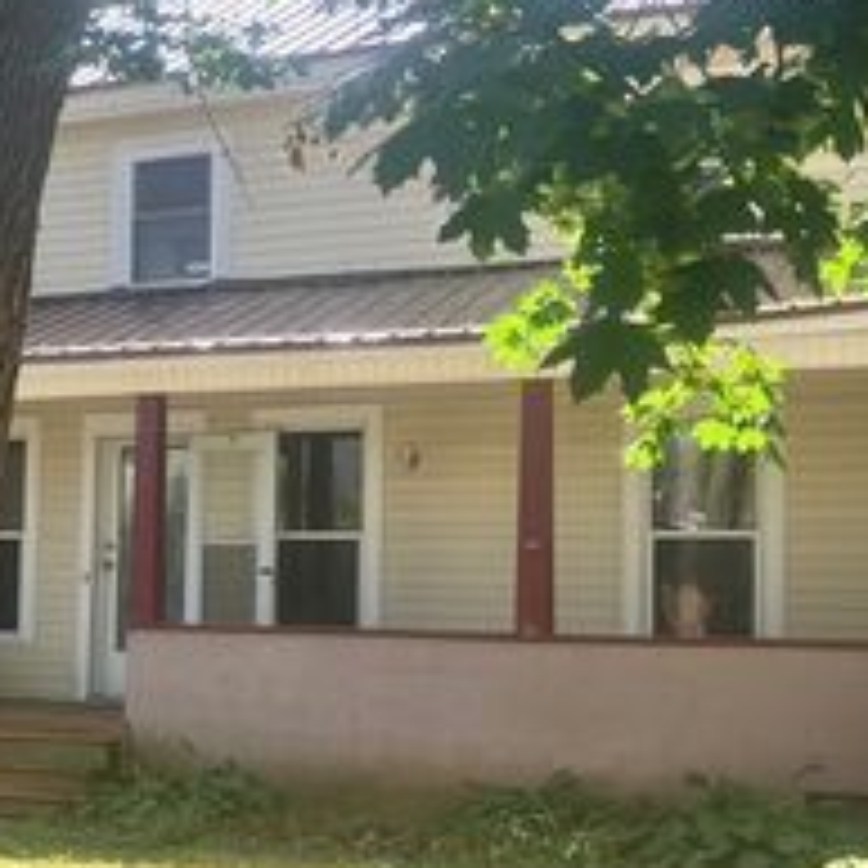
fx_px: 1816
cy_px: 528
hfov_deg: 26.1
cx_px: 94
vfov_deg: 26.8
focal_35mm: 64
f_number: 1.8
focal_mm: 3.99
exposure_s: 1/736
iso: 32
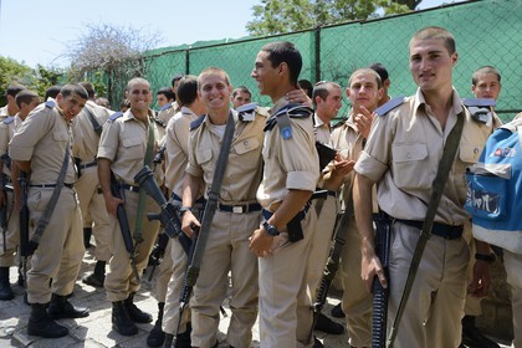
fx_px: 449
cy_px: 174
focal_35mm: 31
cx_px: 261
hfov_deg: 60.3
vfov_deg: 42.3
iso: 100
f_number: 4.5
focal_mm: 31
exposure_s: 1/400
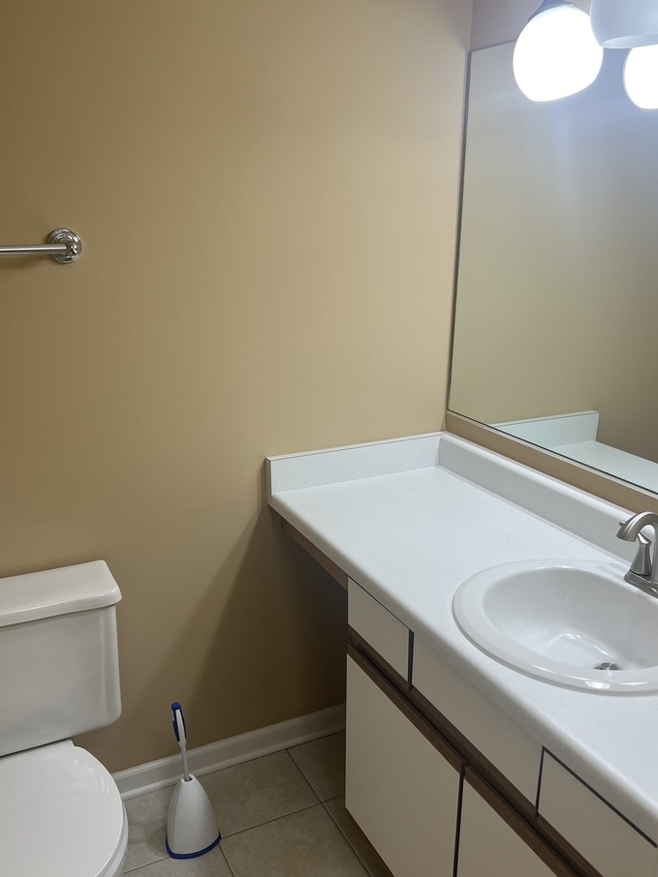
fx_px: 786
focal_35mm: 31
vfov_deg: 58.2
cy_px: 482
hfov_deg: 45.4
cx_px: 329
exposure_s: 1/120
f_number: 1.5
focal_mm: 5.7
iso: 80
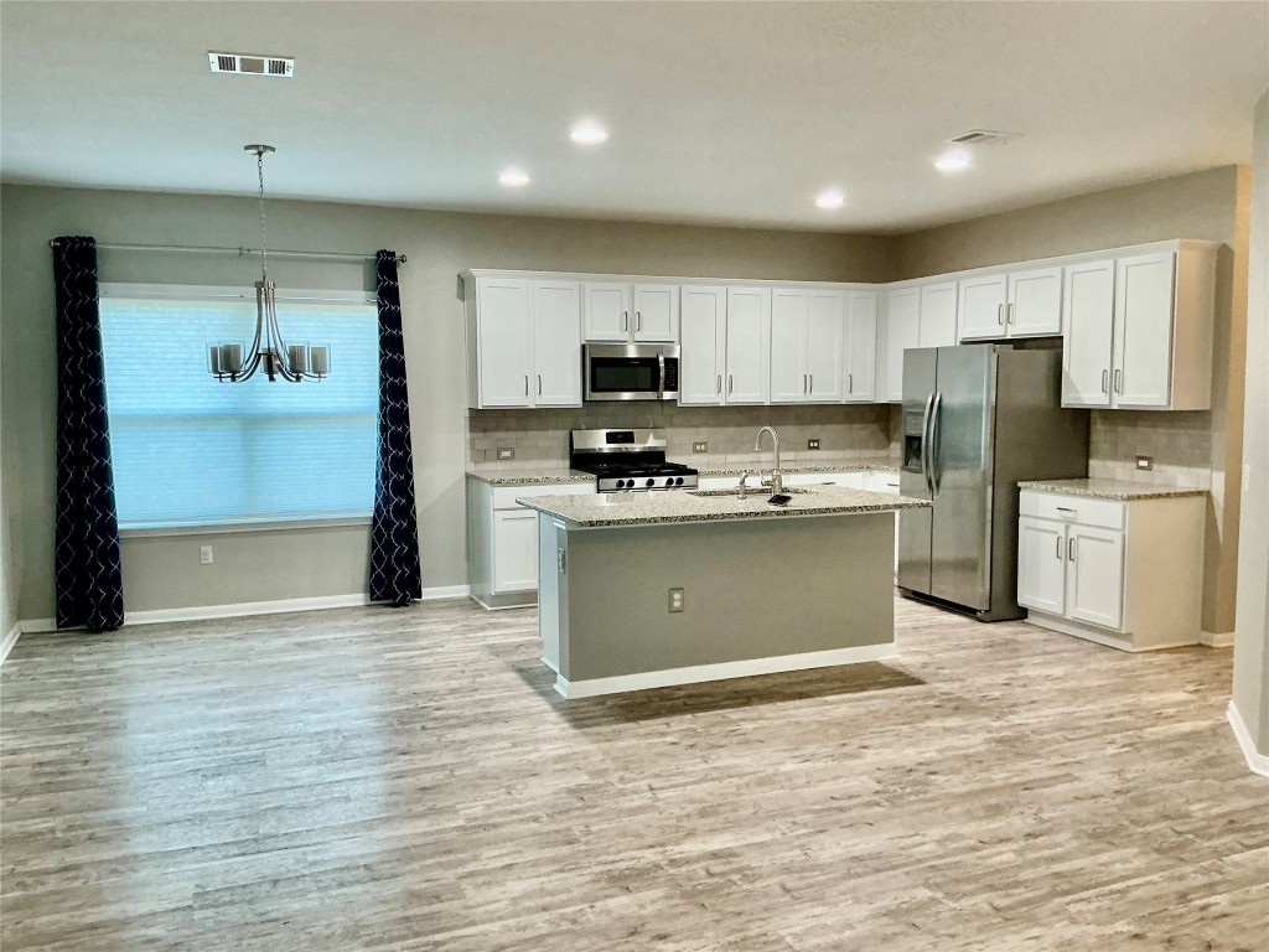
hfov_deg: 63.4
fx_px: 1026
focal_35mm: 28
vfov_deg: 49.7
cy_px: 476
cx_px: 634
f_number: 1.8
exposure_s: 1/60
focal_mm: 3
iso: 160
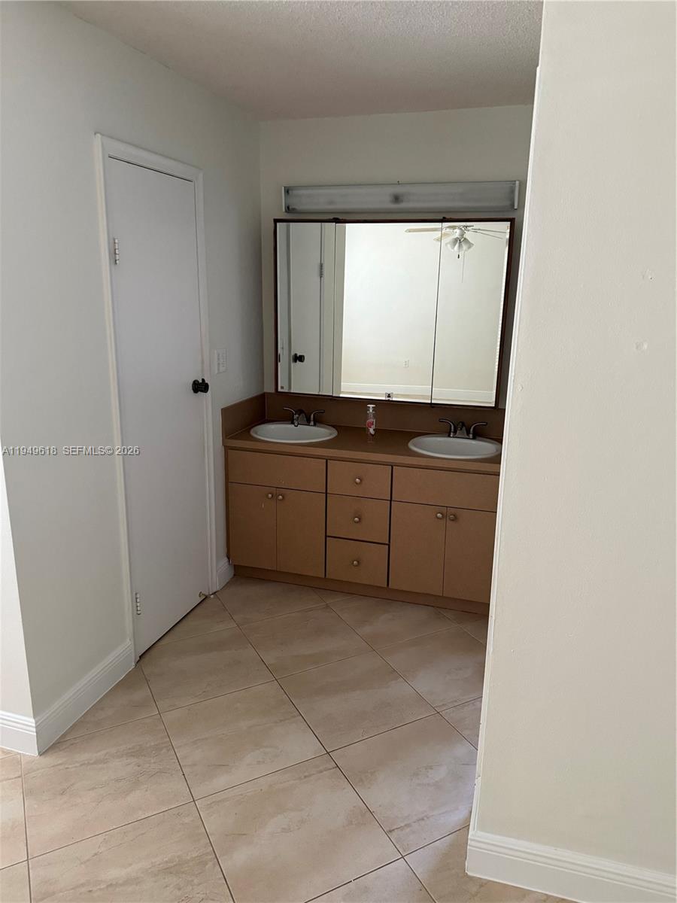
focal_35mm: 24
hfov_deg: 56.8
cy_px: 452
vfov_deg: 71.6
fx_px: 626
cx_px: 338
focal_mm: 6.76
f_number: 1.78
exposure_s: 1/60
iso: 500
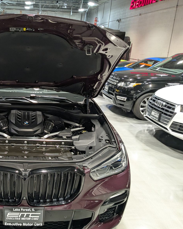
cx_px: 33
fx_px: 244
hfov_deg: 39.3
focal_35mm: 36
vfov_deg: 50.3
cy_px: 116
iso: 391
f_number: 1.73
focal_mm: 4.38
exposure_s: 1/120
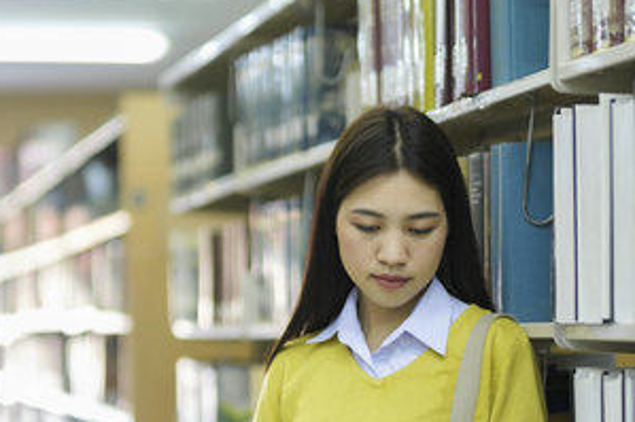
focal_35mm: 113
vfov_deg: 12.1
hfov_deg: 18.1
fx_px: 1992
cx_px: 280
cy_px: 291
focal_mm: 50
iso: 200
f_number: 1.1
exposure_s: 1/250
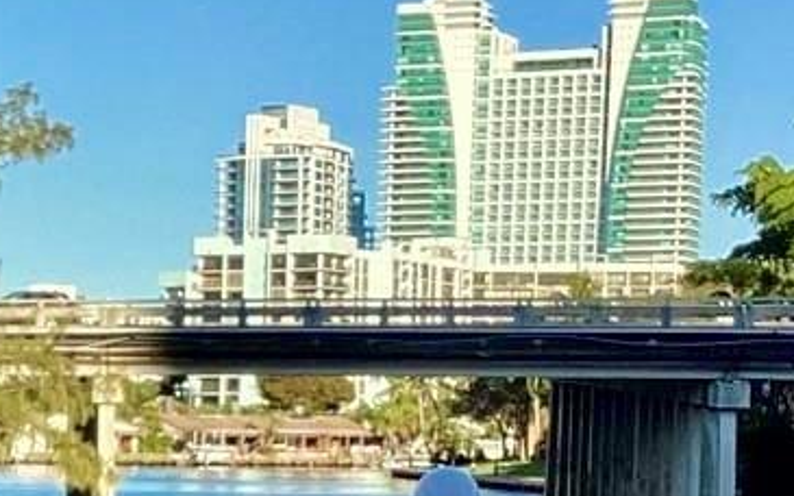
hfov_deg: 14.2
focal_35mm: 144
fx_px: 3116
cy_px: 827
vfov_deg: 8.8
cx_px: -67
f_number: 2.4
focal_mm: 3.3
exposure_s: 1/727
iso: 25
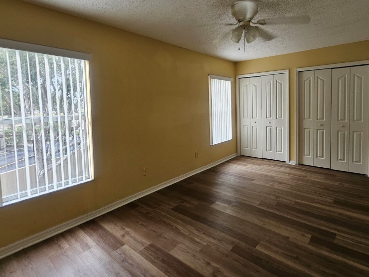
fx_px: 192
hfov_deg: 87.2
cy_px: 118
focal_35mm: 18
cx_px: 210
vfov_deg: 71.2
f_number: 2.2
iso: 50
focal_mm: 1.7
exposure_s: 1/60
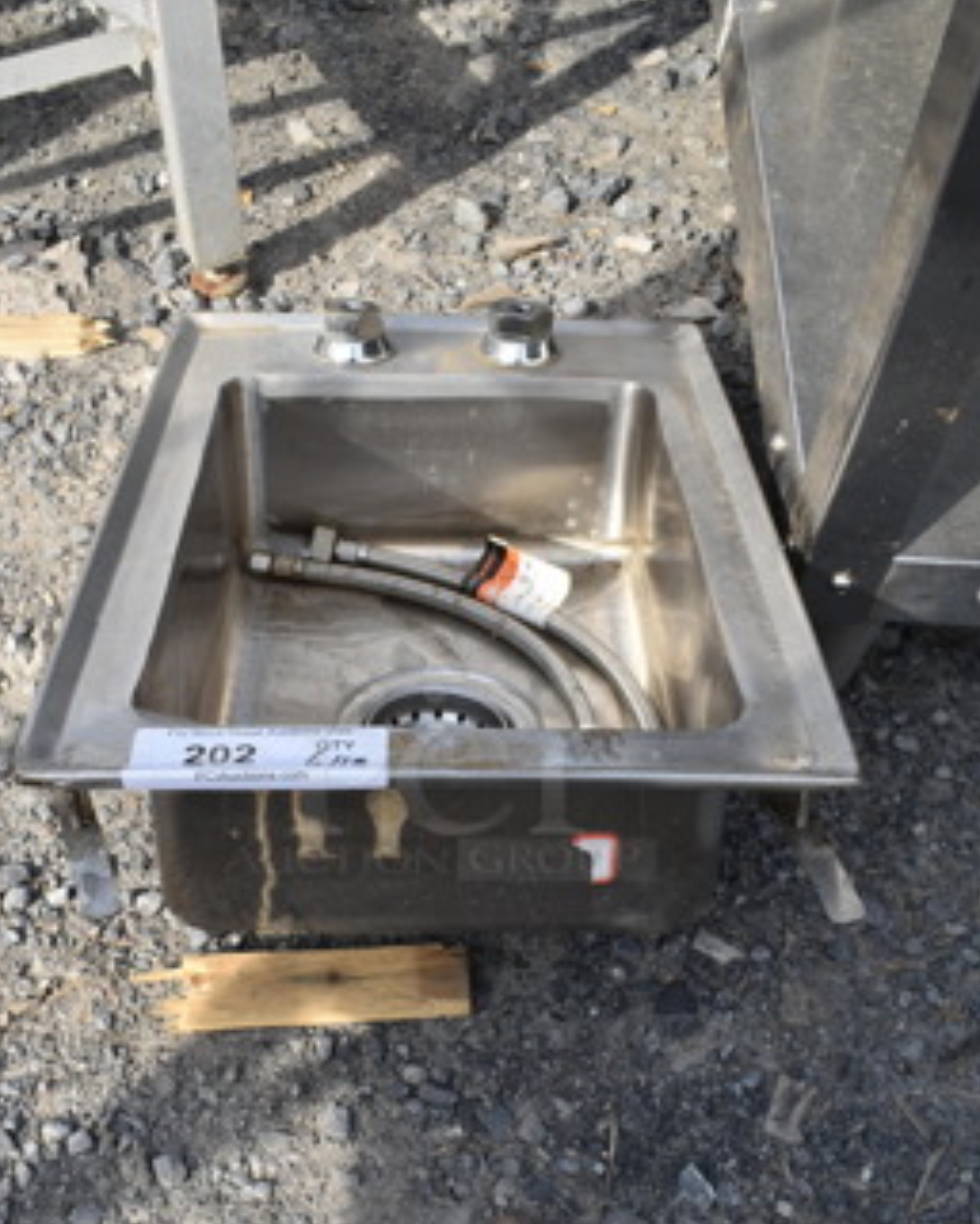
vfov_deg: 43.4
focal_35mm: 42
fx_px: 1522
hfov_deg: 35.7
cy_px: 776
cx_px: 435
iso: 100
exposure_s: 1/100
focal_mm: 20
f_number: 8
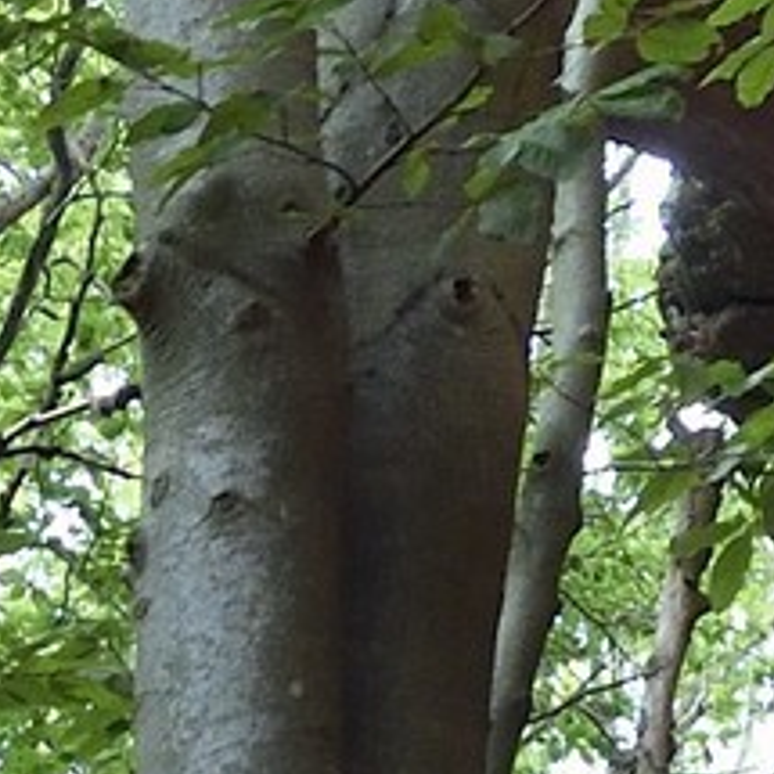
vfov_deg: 4.3
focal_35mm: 380
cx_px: 2225
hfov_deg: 4.4
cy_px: -2147
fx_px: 9613
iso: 800
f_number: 8
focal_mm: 40
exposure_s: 1/125
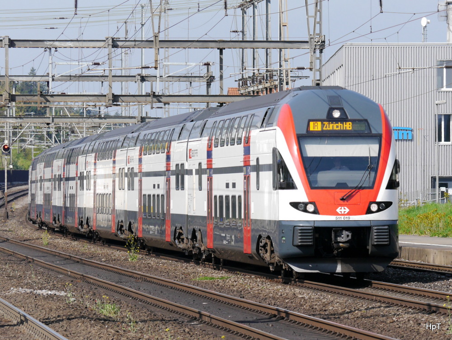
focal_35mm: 200
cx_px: 226
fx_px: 2614
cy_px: 170
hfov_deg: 9.9
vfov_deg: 7.4
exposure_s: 1/500
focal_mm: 100
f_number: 5.6
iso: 160
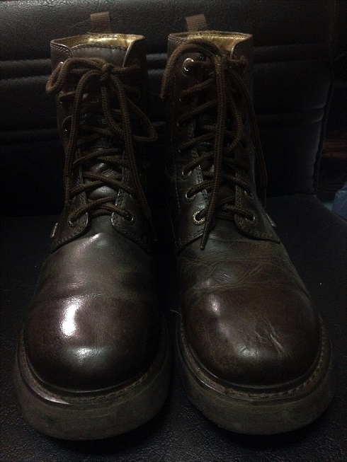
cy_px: 231
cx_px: 174
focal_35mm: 33
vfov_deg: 55.3
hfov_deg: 43.0
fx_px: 441
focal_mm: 4.12
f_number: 2.4
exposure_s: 1/17
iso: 800
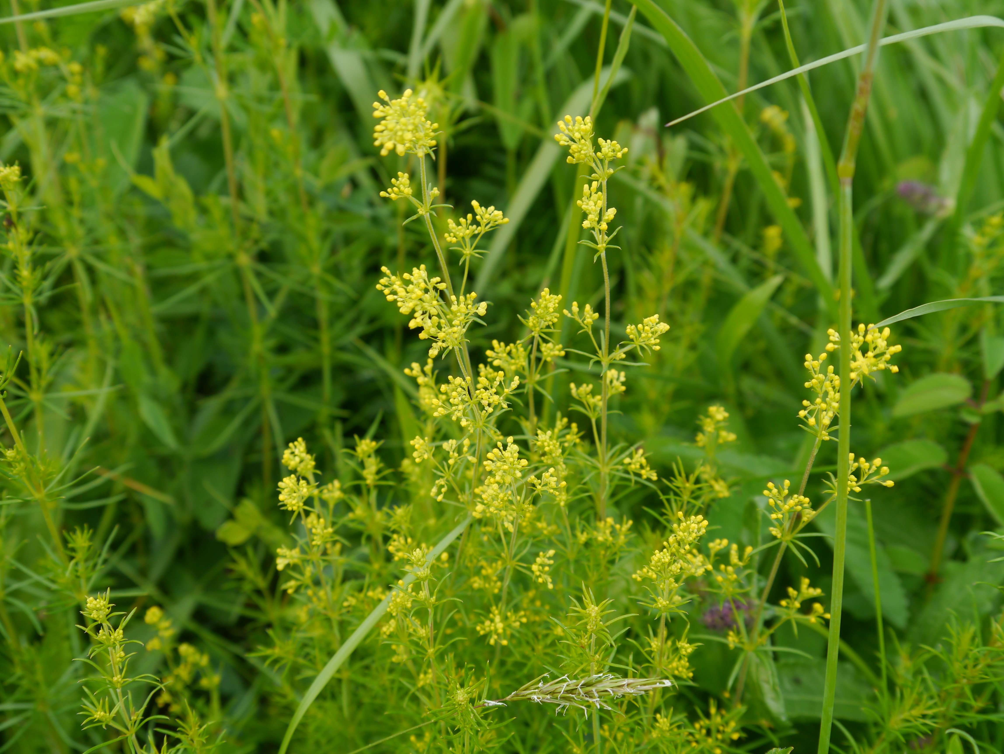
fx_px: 1219
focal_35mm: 42
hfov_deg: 44.8
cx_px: 502
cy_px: 377
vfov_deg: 34.4
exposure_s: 1/200
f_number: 5.6
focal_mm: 21
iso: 160
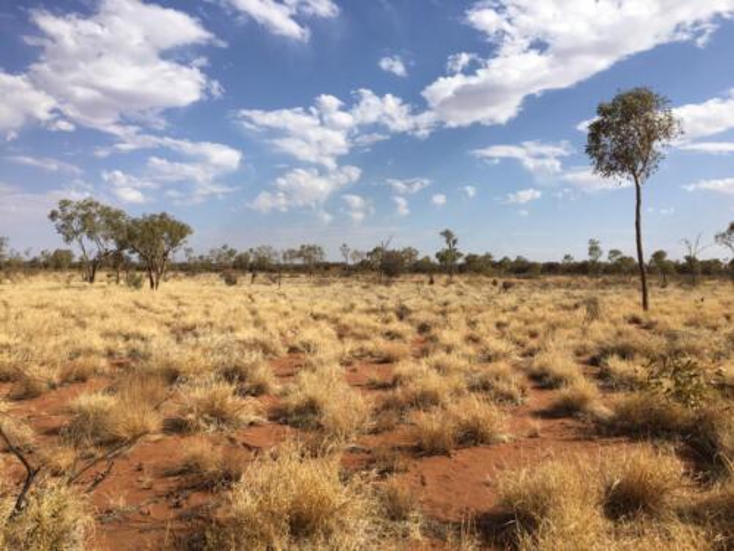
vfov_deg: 48.2
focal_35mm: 29
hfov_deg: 61.7
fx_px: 615
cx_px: 367
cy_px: 276
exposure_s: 1/2331
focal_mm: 4.15
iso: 25
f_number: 2.2
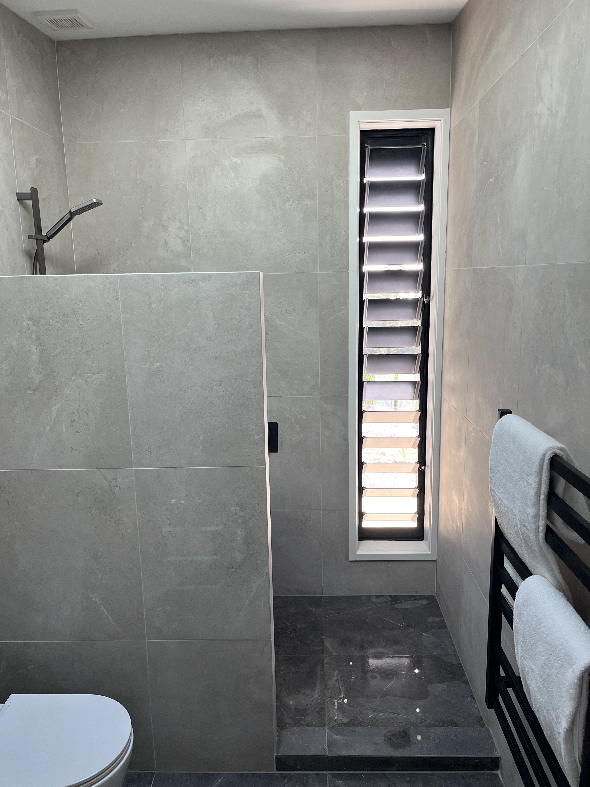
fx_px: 591
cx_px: 295
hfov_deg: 53.1
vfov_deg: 67.3
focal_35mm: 26
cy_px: 394
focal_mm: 5.1
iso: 64
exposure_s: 1/121
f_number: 1.6
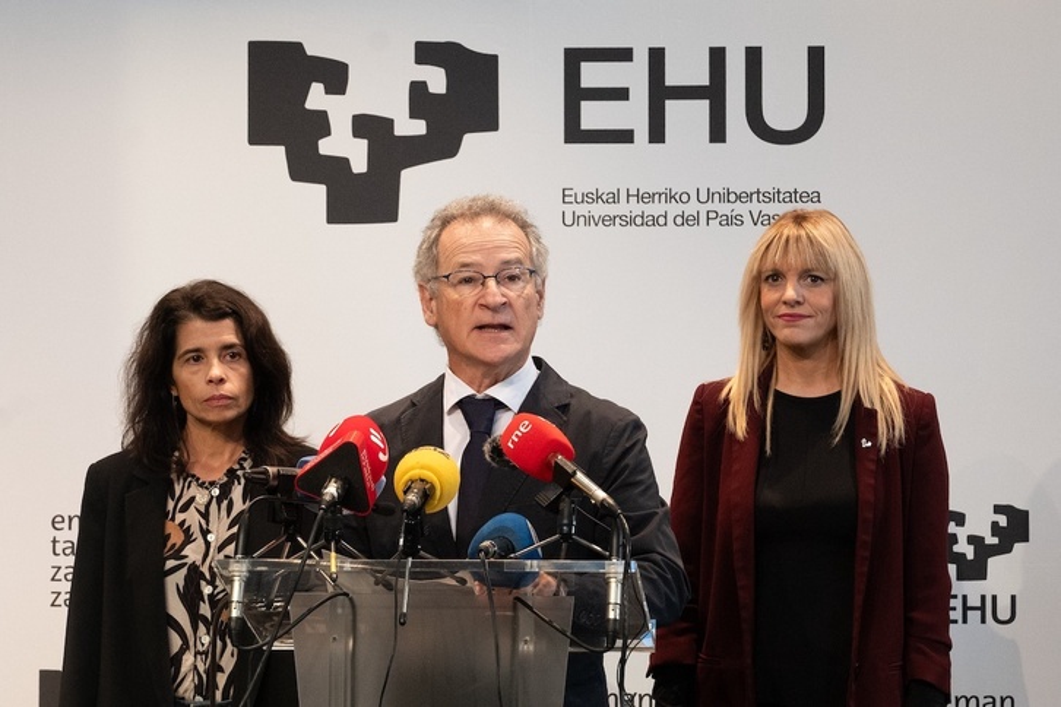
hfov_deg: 19.5
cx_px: 530
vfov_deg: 13.0
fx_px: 3094
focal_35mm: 105
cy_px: 354
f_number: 6.3
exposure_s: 1/320
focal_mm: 70
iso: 4000
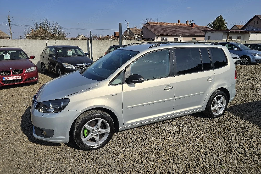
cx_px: 131
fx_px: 174
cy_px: 78
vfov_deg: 53.0
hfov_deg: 73.8
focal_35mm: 24
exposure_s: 1/2000
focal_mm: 6.3
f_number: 1.7
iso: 12
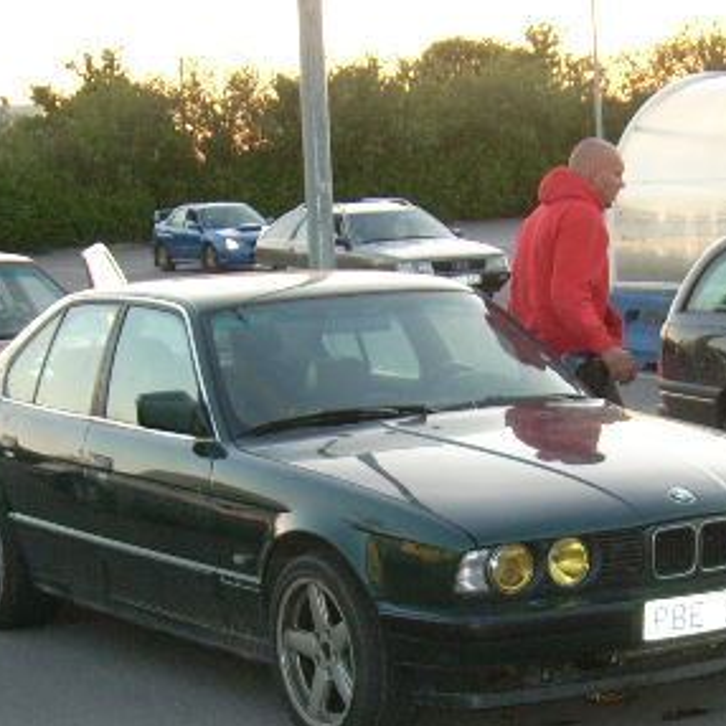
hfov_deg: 19.5
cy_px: 543
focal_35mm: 89
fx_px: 2112
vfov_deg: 19.4
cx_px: 459
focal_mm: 7.53
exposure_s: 1/60
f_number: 3.1
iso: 100
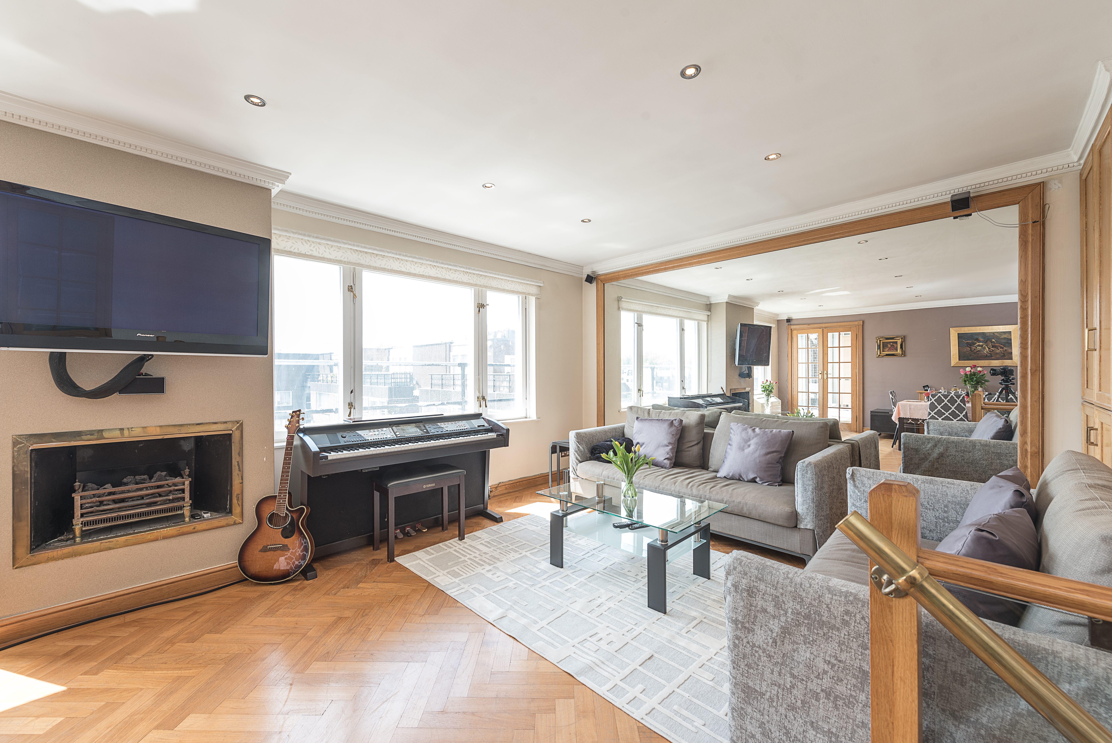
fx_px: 433
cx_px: 556
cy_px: 372
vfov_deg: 81.3
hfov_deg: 104.2
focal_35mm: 14
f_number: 9
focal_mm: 14
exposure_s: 1/13
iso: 100
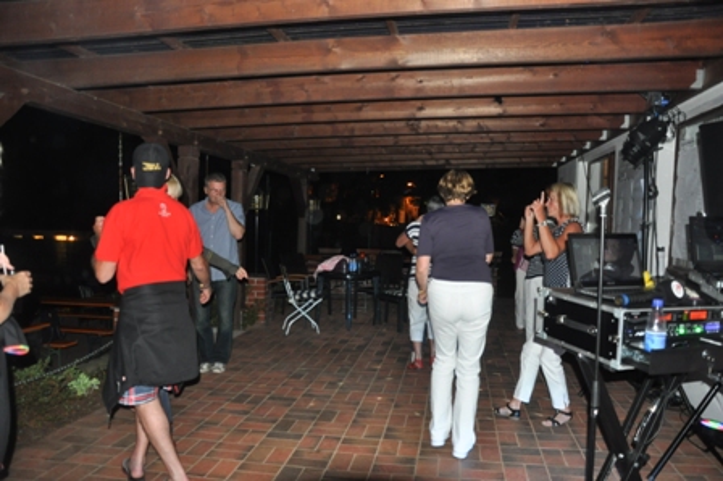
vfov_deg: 47.9
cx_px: 362
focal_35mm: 27
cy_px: 240
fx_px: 542
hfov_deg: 67.4
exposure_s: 1/60
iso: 800
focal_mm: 18
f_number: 3.5
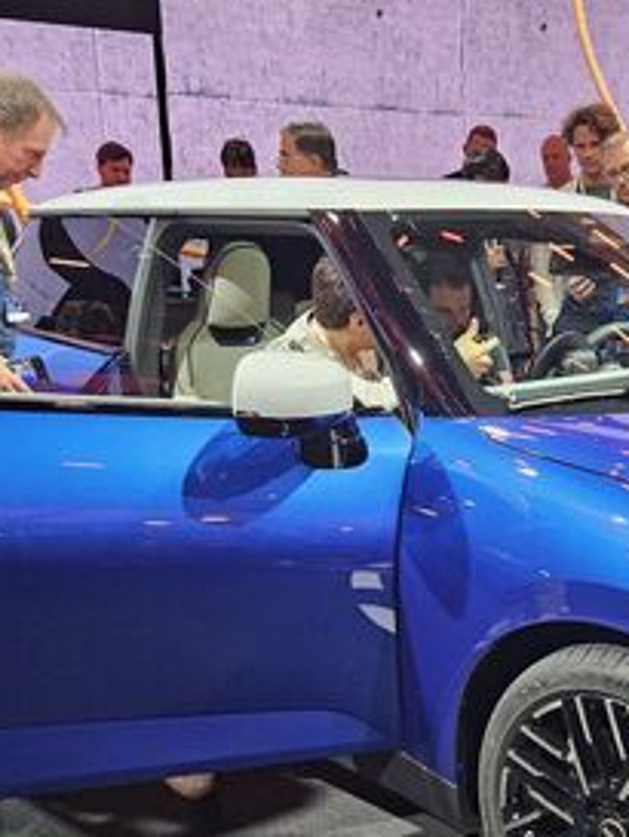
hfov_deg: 30.6
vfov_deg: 40.9
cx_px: 528
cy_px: 533
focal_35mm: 46
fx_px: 1114
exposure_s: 1/106
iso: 320
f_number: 1.8
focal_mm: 5.4
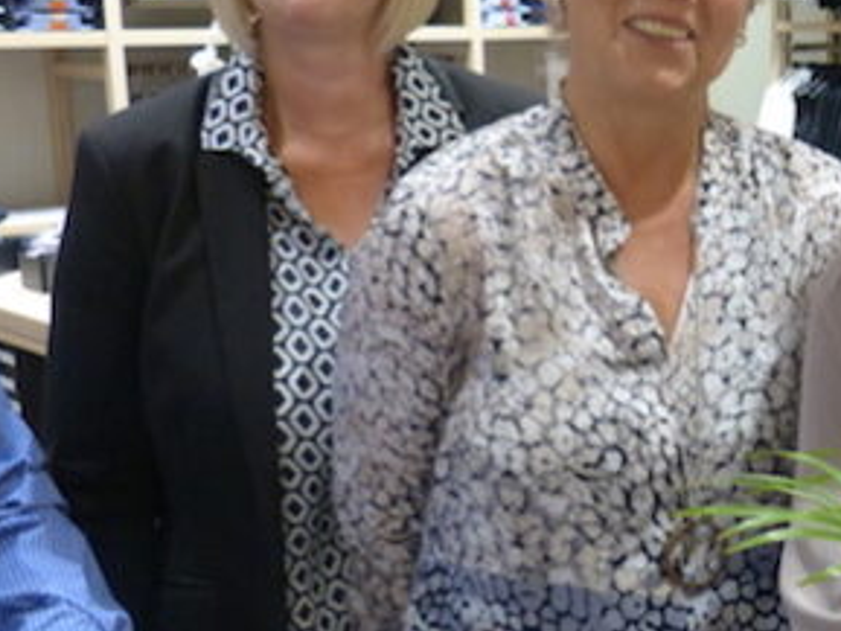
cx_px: 841
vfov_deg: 23.7
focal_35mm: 62
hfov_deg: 29.2
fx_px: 1507
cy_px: 308
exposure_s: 1/60
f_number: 2.9
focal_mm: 5.1
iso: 400
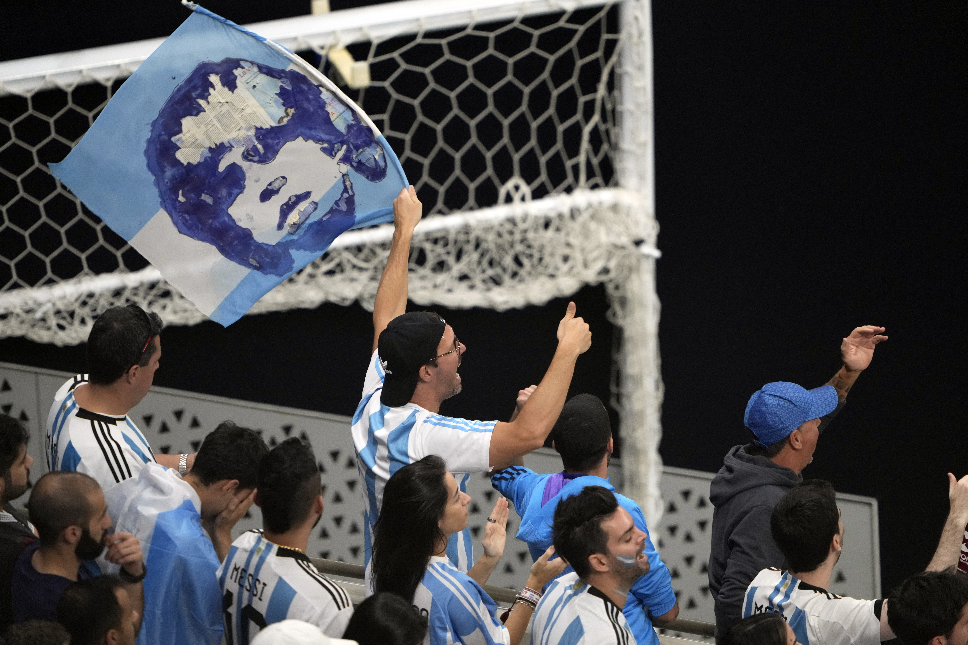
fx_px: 15057
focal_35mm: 560
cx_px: 484
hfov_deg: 3.7
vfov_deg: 2.5
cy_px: 322
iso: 4000
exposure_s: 1/1000
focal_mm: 560
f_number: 4
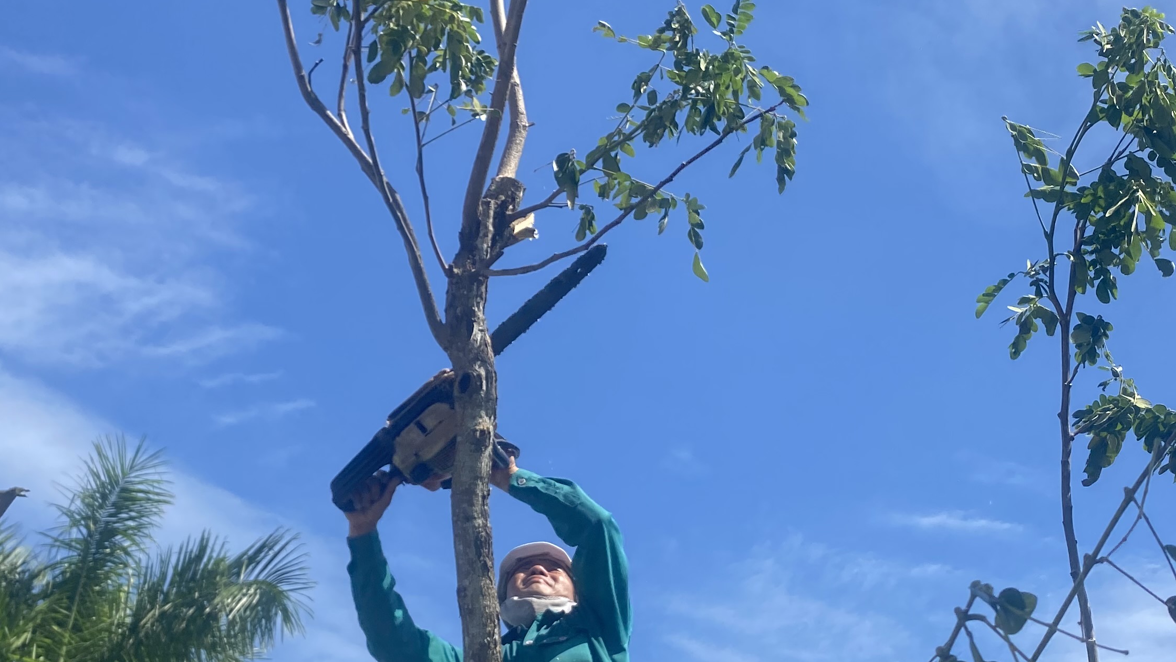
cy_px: 444
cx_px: 596
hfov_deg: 40.6
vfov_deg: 23.4
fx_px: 1590
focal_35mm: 51
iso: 32
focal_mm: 4.25
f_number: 1.8
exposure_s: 1/1898
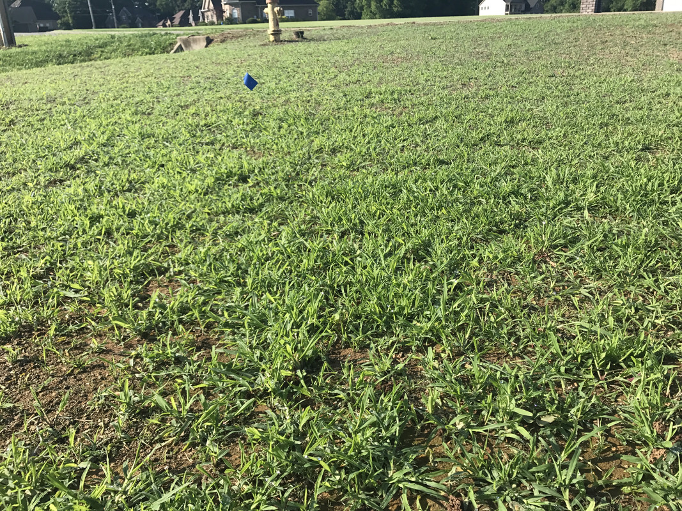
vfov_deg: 49.7
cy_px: 256
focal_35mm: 28
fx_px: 552
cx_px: 341
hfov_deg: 63.4
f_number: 1.8
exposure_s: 1/1126
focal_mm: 3.99
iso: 20
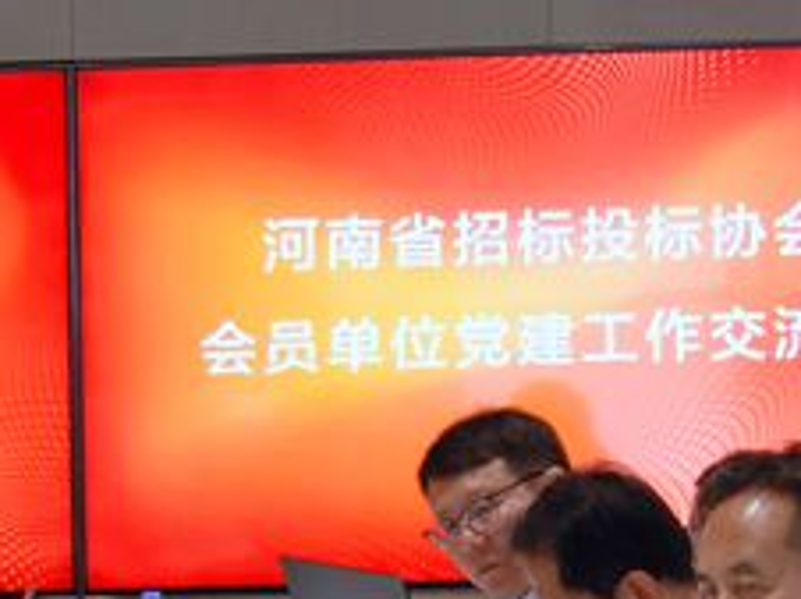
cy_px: 610
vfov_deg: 9.0
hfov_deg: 11.9
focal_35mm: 163
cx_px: -96
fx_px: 3768
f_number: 1.9
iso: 100
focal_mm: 6.67
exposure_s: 1/100
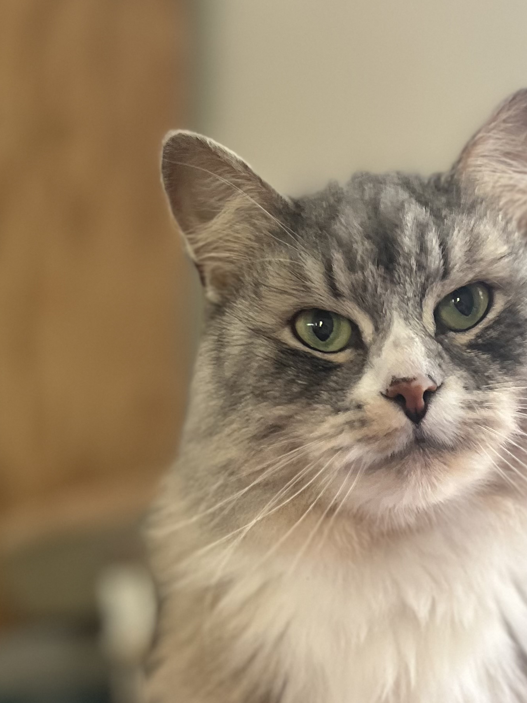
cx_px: 440
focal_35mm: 58
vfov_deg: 32.0
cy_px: 594
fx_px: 1177
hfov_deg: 24.7
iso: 250
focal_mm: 5.7
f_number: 1.5
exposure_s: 1/60
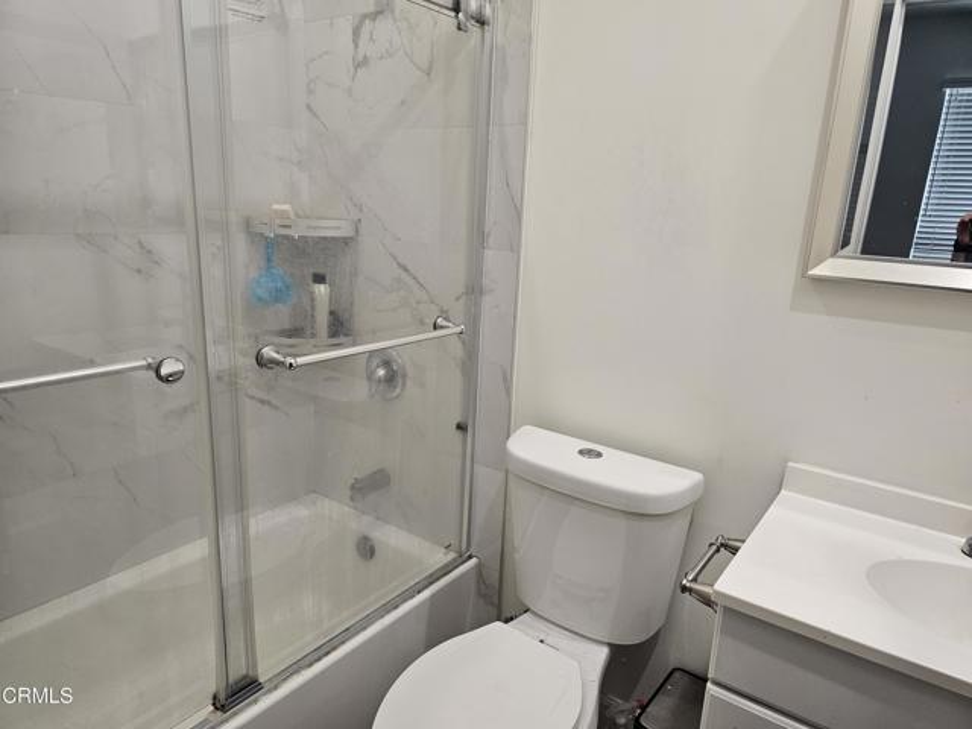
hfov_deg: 73.9
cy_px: 364
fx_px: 646
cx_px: 486
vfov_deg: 58.9
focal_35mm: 23
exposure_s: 1/120
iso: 250
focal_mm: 6.3
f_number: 1.7
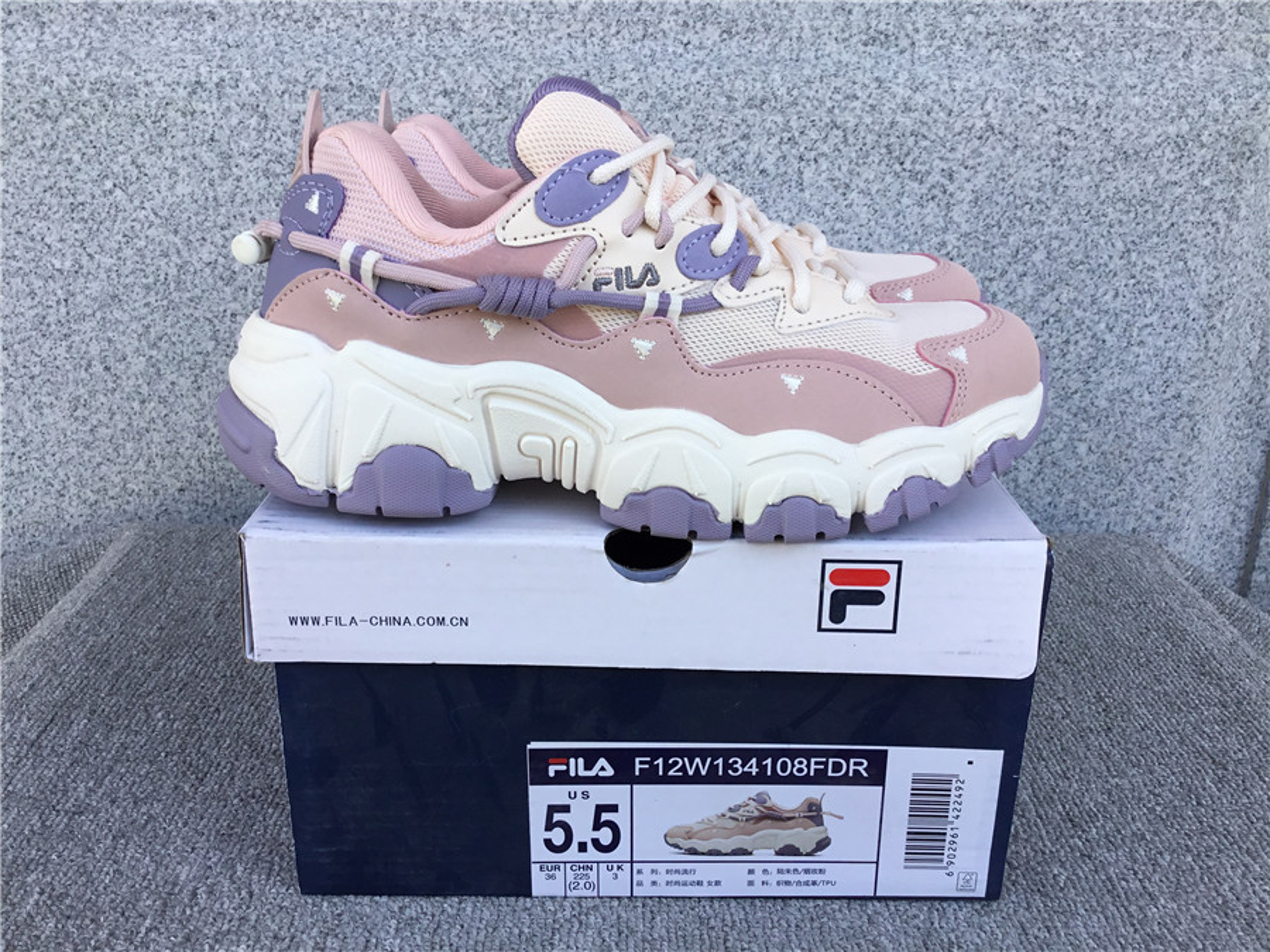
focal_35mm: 31
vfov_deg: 45.4
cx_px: 635
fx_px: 1137
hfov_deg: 58.4
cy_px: 476
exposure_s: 1/360
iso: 25
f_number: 2.4
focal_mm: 3.3
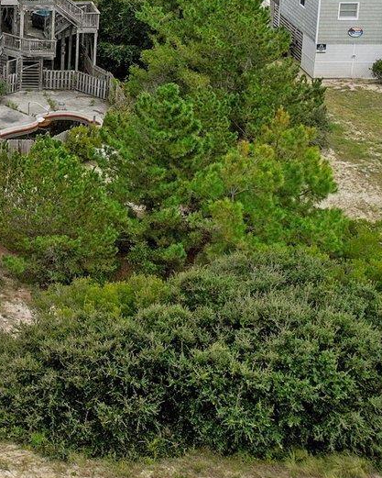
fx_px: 1300
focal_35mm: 92
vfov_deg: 19.9
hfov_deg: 15.7
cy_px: -43
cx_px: -154
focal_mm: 12.29
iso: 100
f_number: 2.8
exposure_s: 1/3200
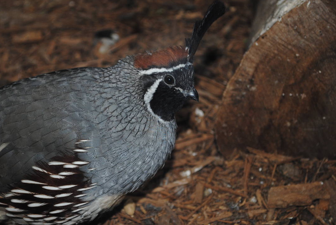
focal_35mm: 112
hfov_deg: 18.2
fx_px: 1047
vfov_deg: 12.3
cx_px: 112
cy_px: 134
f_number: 5.6
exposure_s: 1/60
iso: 200
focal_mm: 50
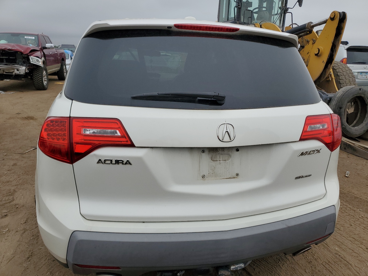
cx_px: 184
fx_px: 276
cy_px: 138
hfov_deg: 67.3
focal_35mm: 26
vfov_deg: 53.1
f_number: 1.5
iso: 50
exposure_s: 1/667
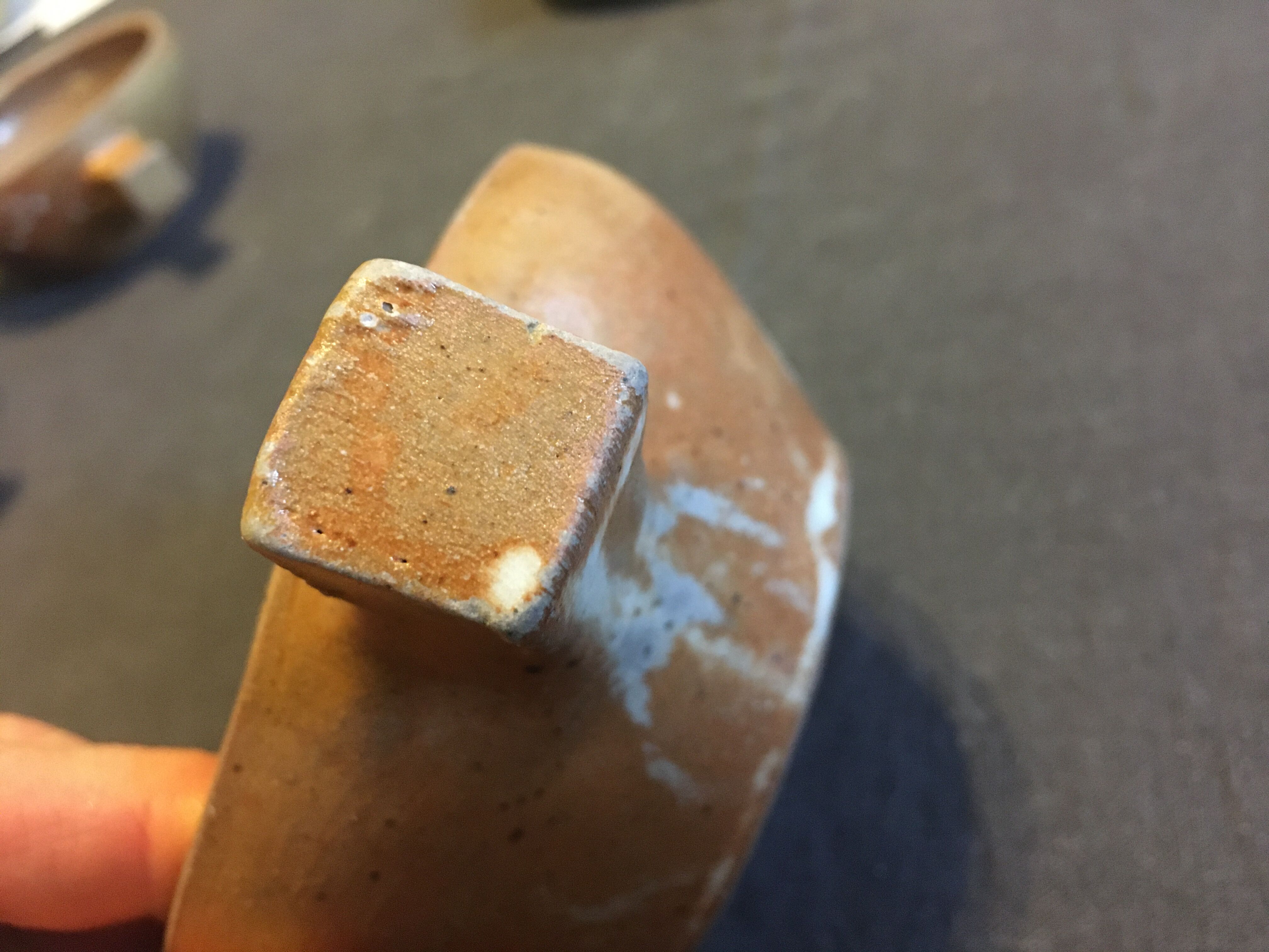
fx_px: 1063
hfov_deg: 61.7
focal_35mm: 29
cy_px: 476
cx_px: 634
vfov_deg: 48.2
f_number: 2.2
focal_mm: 4.15
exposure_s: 1/17
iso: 250
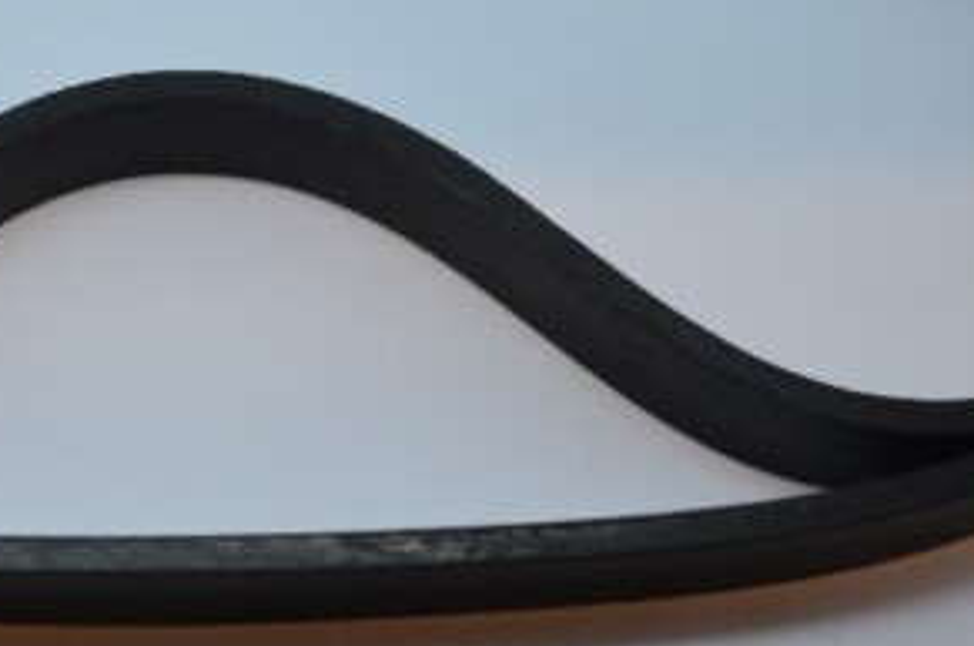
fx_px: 3113
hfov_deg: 17.6
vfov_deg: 11.8
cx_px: 137
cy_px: 149
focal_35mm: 115
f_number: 5.6
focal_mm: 31
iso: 360
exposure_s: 1/125
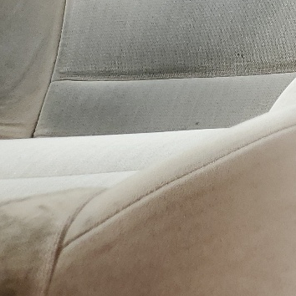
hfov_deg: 14.8
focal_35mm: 104
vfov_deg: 15.1
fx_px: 1006
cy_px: -187
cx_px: 521
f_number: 1.5
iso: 50
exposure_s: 1/217
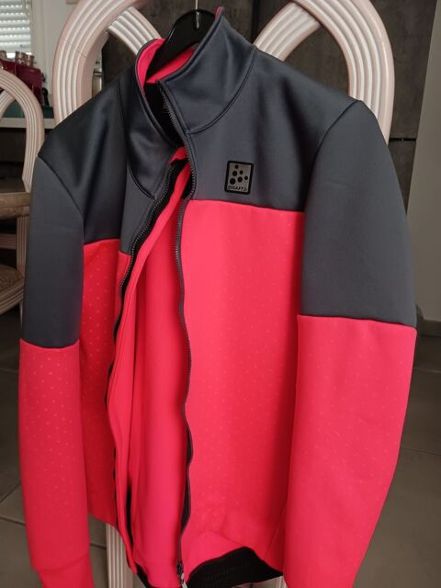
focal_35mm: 27
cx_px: 220
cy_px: 294
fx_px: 459
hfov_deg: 51.4
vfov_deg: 65.3
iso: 160
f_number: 1.8
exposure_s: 1/50
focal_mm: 4
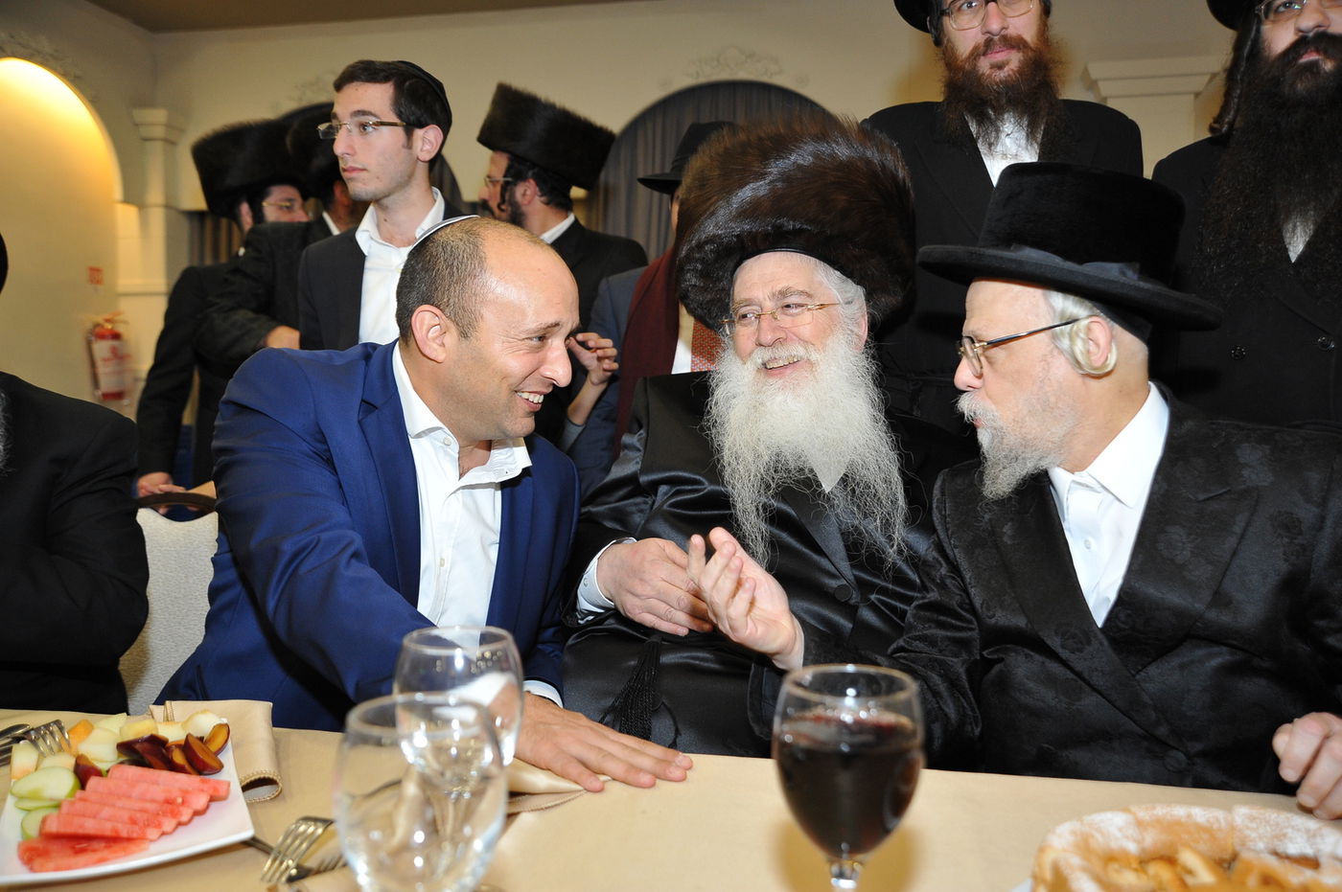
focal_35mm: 32
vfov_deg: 41.0
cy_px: 446
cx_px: 671
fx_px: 1192
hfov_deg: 58.8
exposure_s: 1/125
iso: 1600
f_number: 4
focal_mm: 32
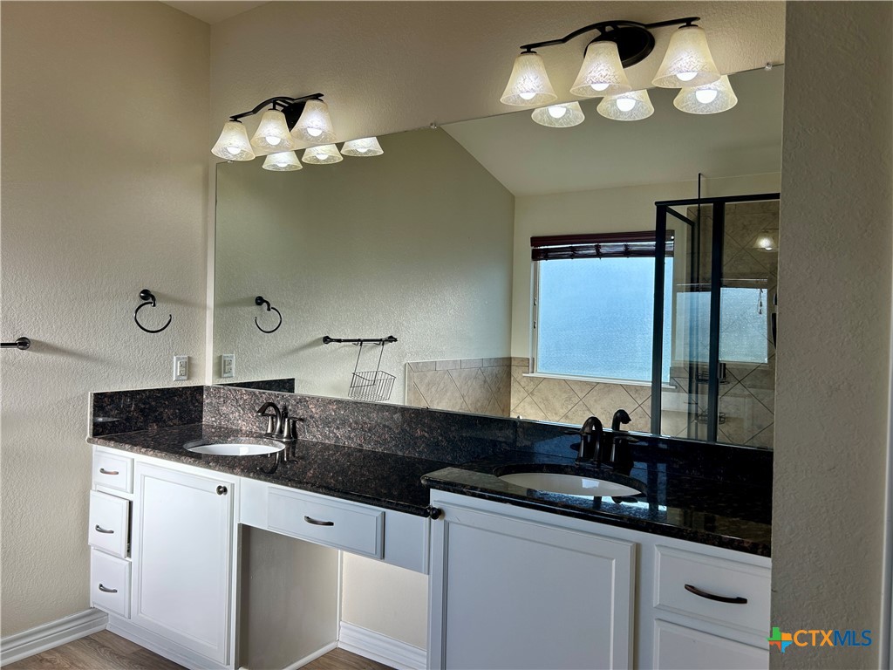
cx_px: 446
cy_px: 335
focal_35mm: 26
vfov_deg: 53.1
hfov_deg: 67.3
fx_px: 671
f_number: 1.5
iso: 50
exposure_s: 1/763
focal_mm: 5.7
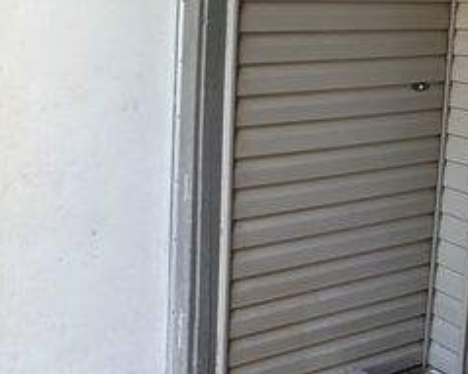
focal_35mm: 49
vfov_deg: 29.8
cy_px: 52
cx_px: 61
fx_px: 678
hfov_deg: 36.1
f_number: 1.78
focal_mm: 6.76
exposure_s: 1/121
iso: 160
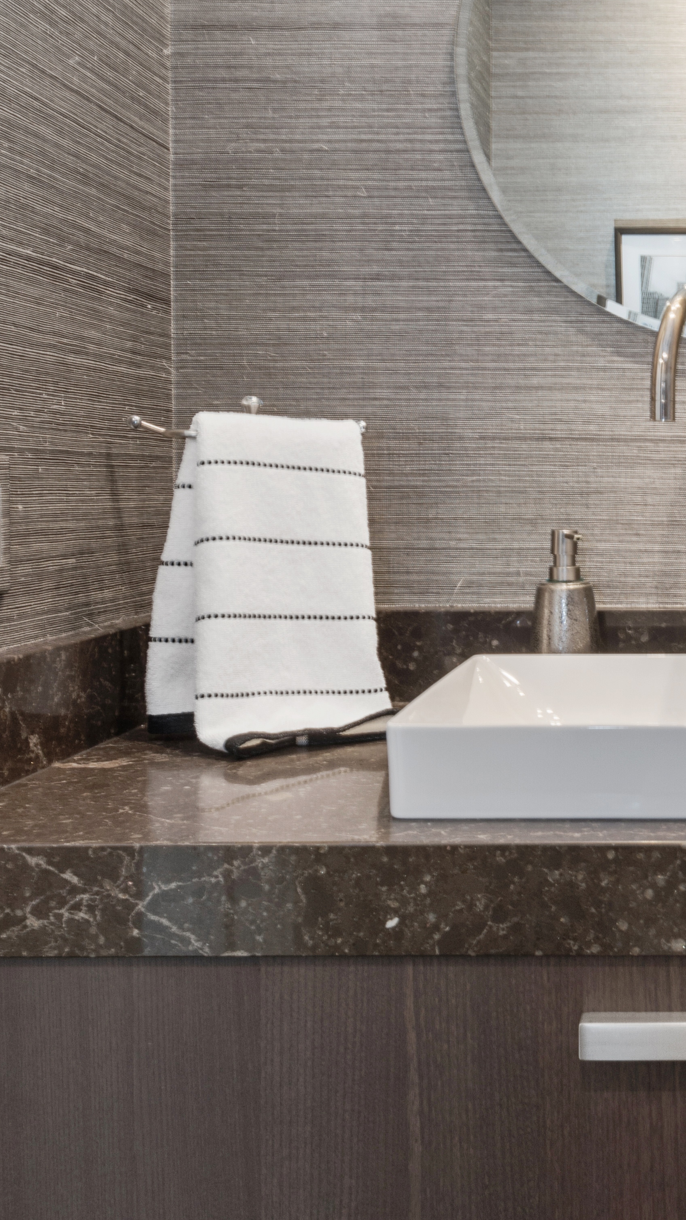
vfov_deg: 49.4
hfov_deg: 26.7
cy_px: 582
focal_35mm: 41
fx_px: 1326
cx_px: 755
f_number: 10
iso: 100
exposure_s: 2
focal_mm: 16
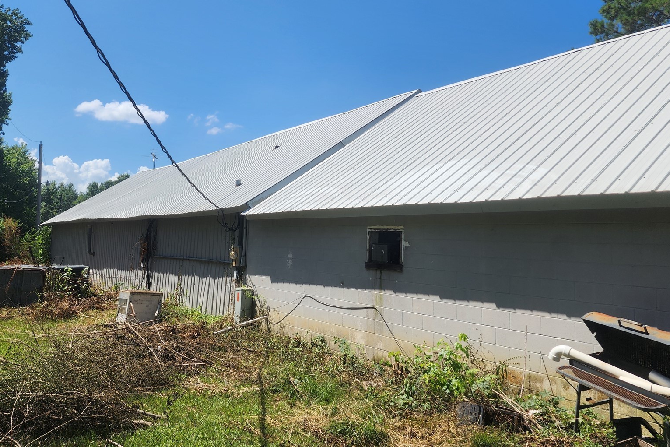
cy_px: 186
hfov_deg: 61.9
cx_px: 338
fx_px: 558
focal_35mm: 30
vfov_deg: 43.5
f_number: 1.8
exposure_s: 1/1425
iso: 12
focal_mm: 6.4
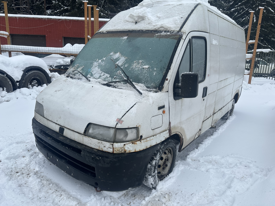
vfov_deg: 56.8
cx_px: 138
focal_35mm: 24
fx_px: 191
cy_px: 103
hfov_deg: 71.6
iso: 80
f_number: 1.78
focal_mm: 6.86
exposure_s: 1/1613
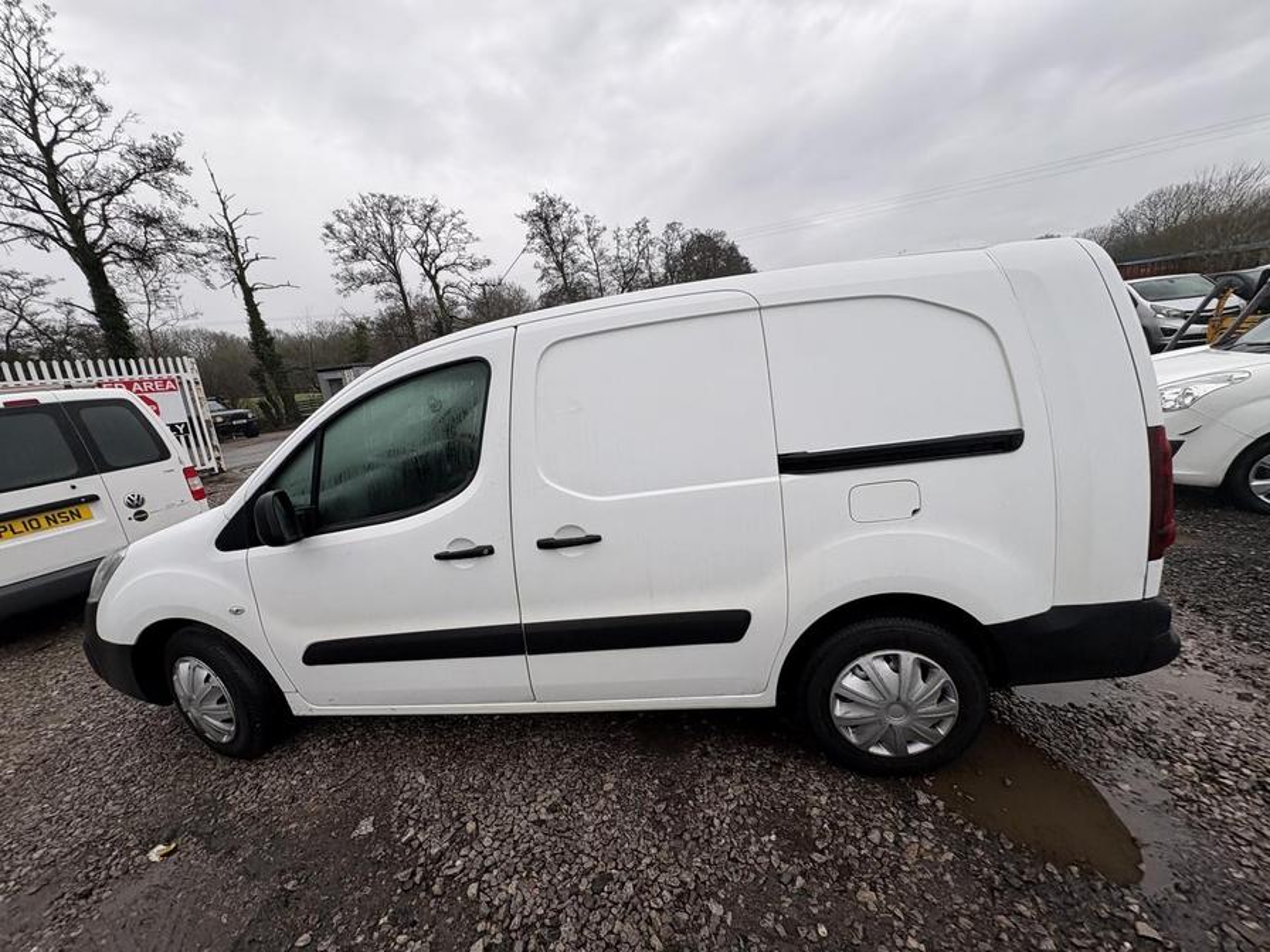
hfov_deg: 102.1
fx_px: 514
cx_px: 635
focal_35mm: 14
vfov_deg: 85.7
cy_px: 476
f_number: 2.2
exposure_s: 1/226
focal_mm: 2.22
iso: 40
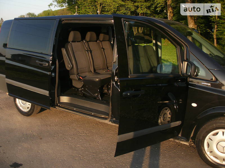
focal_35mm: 36
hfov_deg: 51.4
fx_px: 234
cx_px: 112
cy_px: 84
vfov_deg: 39.7
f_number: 3.5
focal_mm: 6.3
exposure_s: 1/320
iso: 100
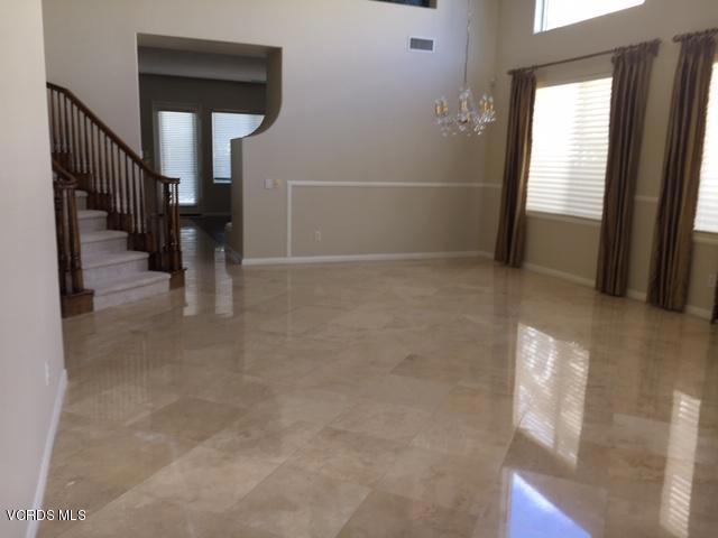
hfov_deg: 61.7
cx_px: 359
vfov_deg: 48.2
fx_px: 602
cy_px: 269
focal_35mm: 29
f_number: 2.2
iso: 25
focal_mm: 4.15
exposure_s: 1/40
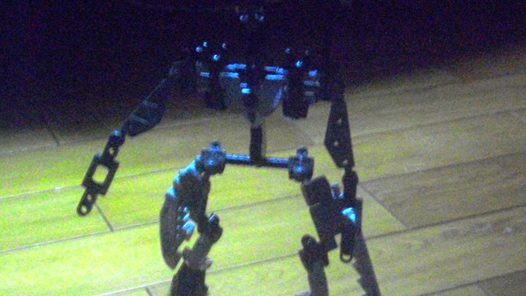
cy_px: 158
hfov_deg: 27.5
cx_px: 285
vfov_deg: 15.7
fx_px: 1074
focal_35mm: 77
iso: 640
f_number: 4.1
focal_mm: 11
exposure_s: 1/8
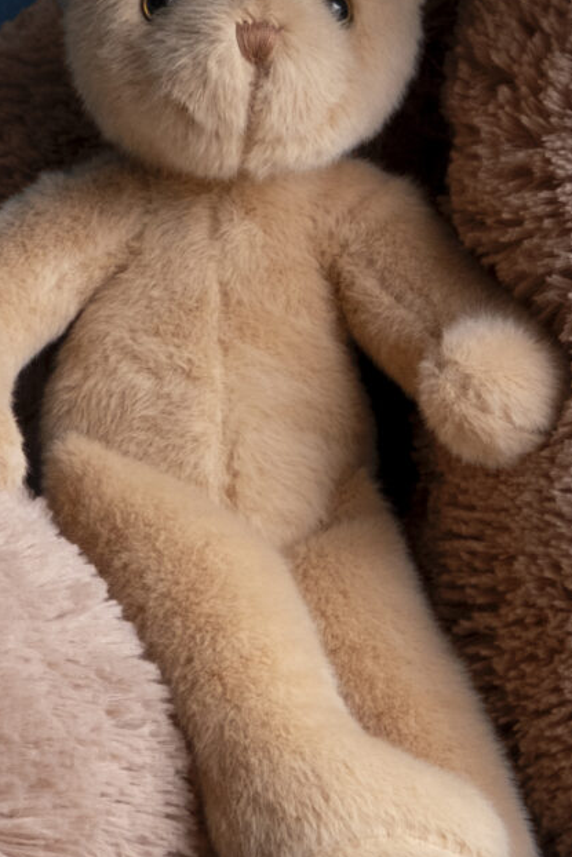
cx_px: 512
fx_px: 9313
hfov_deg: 3.5
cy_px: 267
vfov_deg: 5.3
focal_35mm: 391
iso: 500
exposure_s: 1/100
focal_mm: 63
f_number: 4.5
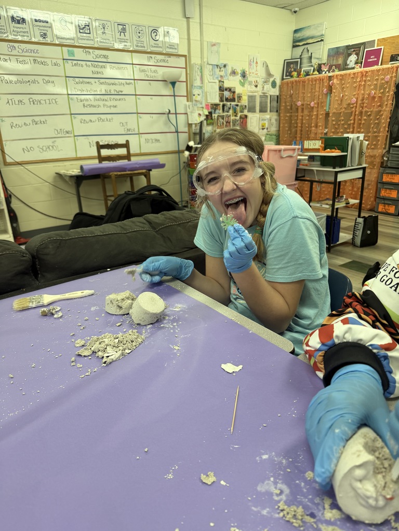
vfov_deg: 71.6
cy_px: 266
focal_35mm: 24
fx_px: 369
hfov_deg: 56.8
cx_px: 200
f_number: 1.78
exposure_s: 1/60
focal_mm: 6.76
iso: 125
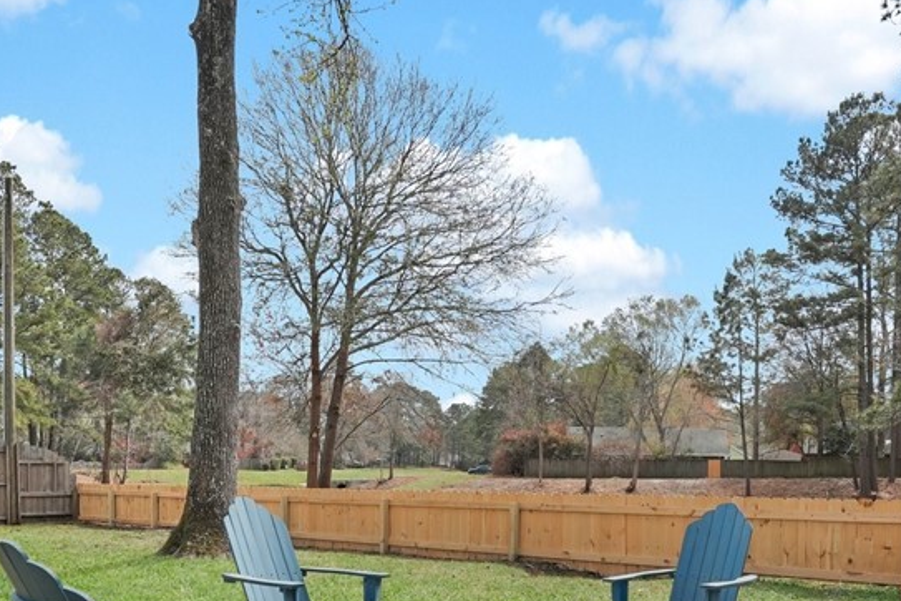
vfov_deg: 39.1
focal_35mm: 32
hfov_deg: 58.6
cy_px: 504
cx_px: 493
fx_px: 801
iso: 320
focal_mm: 16
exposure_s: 1/200
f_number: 9
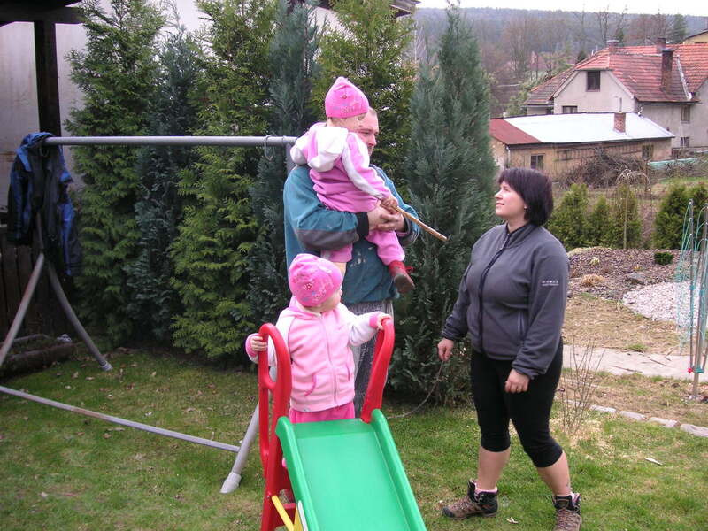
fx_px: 798
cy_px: 266
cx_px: 354
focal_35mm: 39
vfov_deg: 36.8
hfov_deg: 47.9
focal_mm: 6.5
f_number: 2.9
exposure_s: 1/125
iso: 50
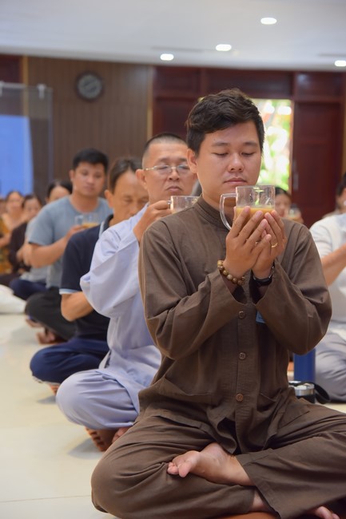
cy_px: 260
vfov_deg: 27.0
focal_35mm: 75
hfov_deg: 18.2
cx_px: 173
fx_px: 1082
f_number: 5
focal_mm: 75
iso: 1250
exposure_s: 1/125
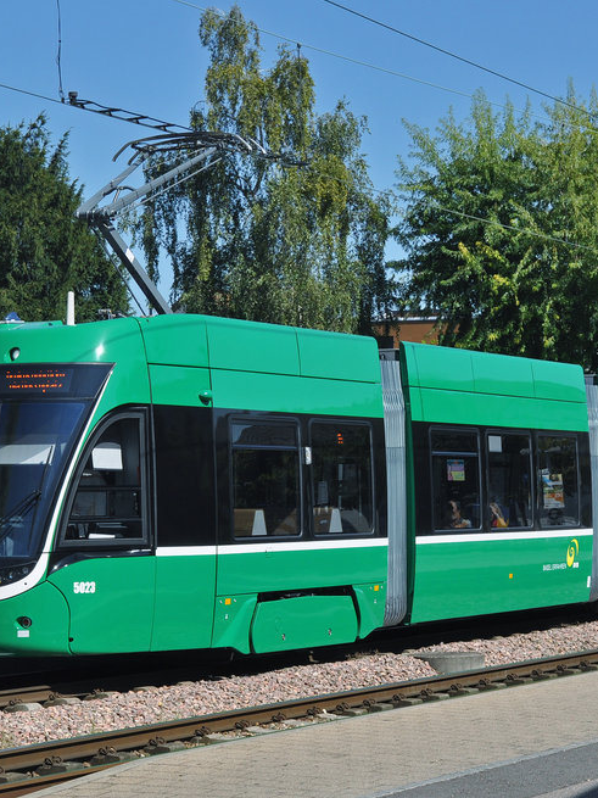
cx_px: 373
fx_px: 2189
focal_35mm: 95
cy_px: 367
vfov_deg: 20.7
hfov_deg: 15.5
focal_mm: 36
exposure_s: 1/400
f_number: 10
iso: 200
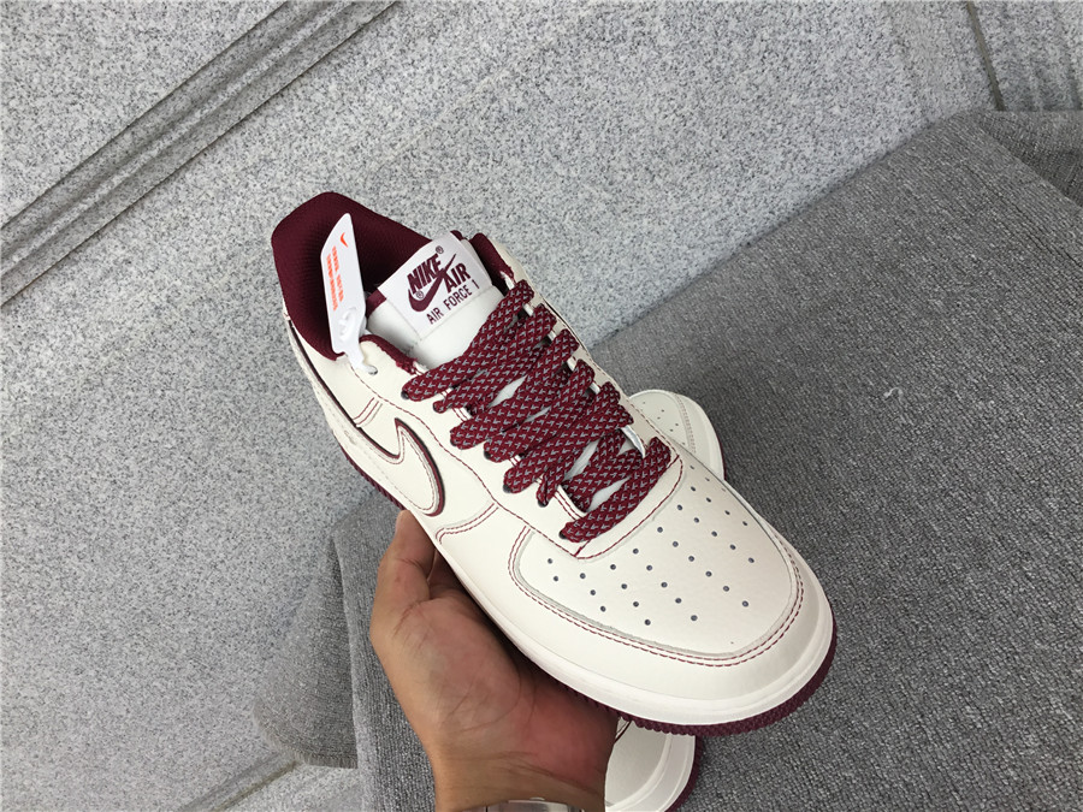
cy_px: 406
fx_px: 970
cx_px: 542
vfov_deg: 45.4
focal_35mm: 31
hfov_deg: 58.4
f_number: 2.4
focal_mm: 3.3
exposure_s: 1/117
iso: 25
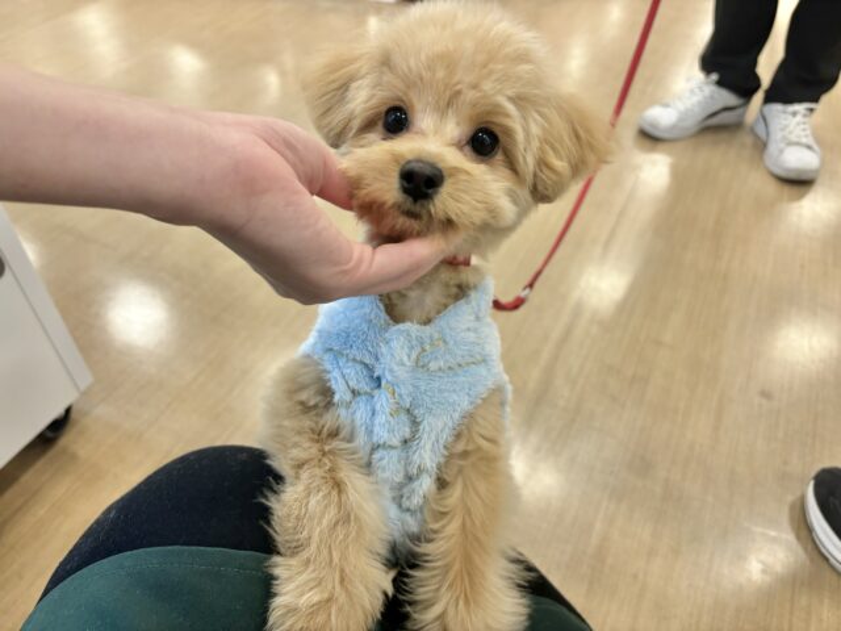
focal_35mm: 26
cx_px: 420
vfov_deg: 53.1
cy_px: 316
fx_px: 632
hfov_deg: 67.3
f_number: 1.6
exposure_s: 1/50
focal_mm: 5.96
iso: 100
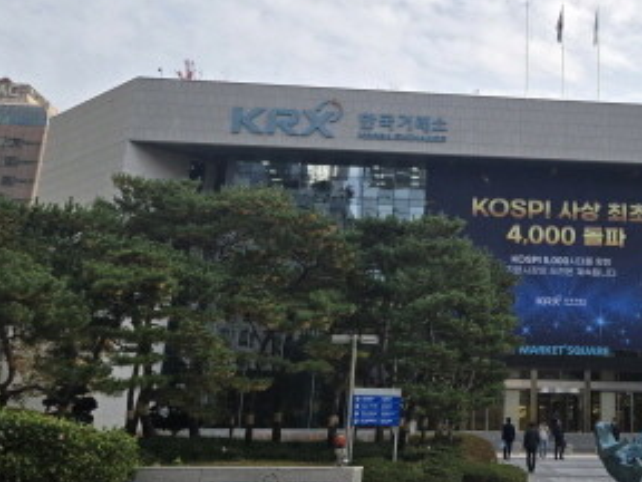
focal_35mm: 48
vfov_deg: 30.1
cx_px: 551
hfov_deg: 37.6
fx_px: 890
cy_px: 163
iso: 80
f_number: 1.8
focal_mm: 5.4
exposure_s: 1/2745
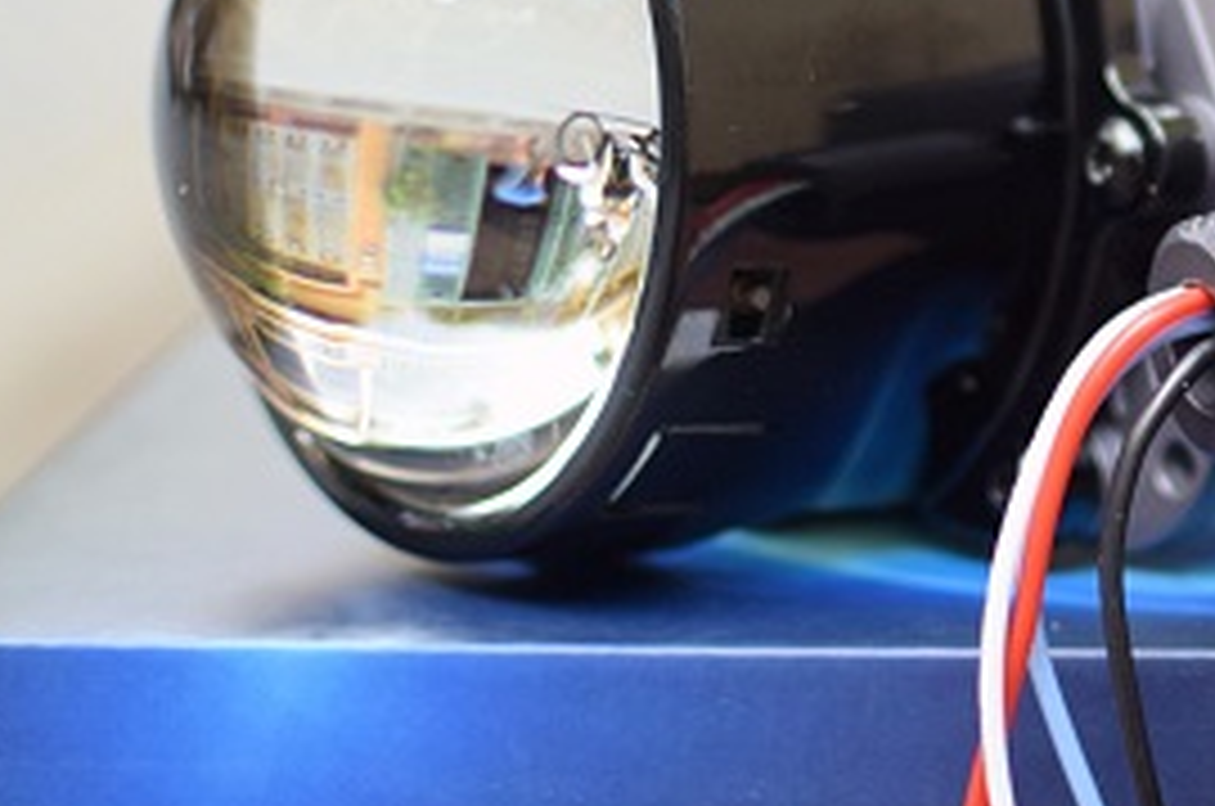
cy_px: 122
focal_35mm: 136
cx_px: 1440
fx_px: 4592
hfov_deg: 14.6
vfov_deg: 10.0
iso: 250
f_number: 1.8
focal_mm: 35
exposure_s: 1/100
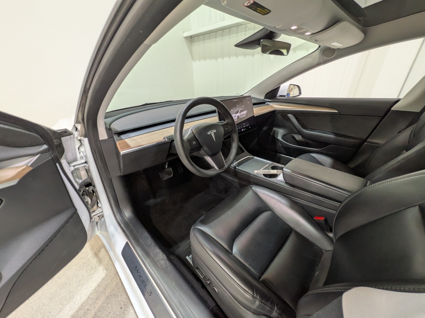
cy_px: 159
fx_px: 172
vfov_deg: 85.7
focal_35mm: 14
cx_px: 212
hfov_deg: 102.1
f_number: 2.2
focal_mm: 1.83
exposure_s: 1/24
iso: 58
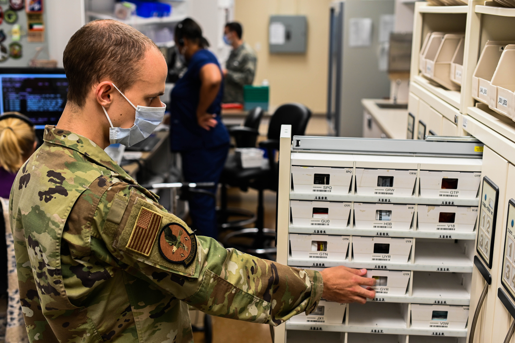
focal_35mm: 50
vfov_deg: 27.0
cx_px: 258
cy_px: 172
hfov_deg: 39.6
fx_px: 715
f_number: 4
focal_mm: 50
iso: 800
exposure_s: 1/125
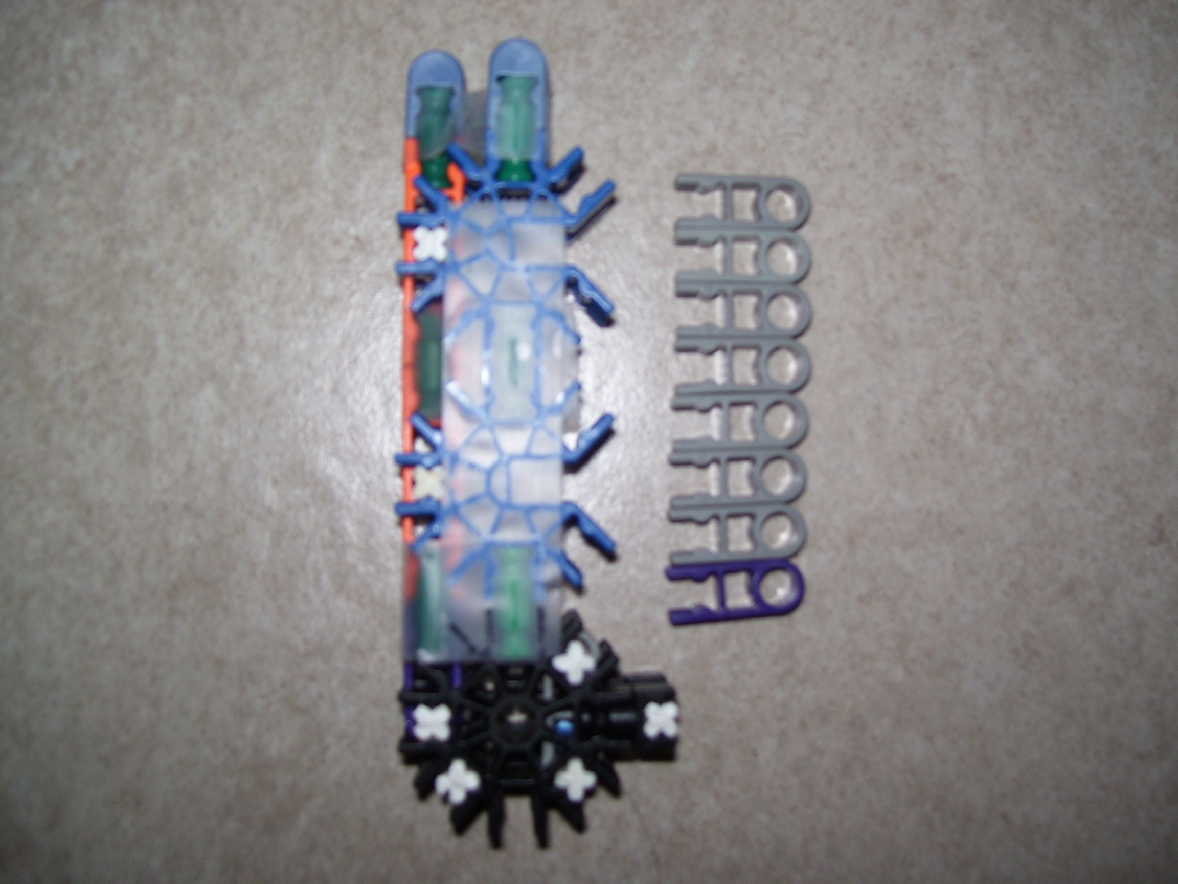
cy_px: 442
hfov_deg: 51.4
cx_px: 589
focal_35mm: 36
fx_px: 1225
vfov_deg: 39.7
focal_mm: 6
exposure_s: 1/60
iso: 80
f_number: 2.7
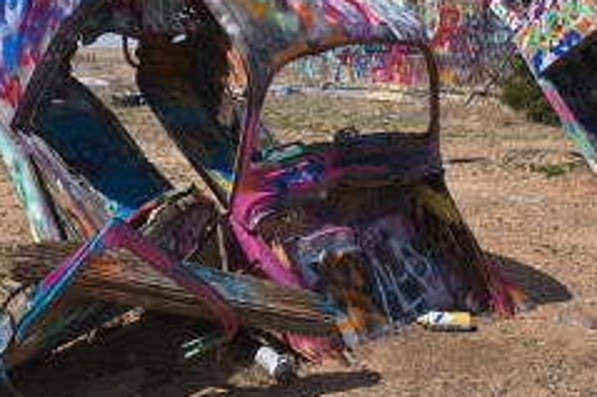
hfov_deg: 32.4
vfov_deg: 21.7
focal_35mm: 62
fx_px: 1027
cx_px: 320
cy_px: 99
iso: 200
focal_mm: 18
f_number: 9
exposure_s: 1/500
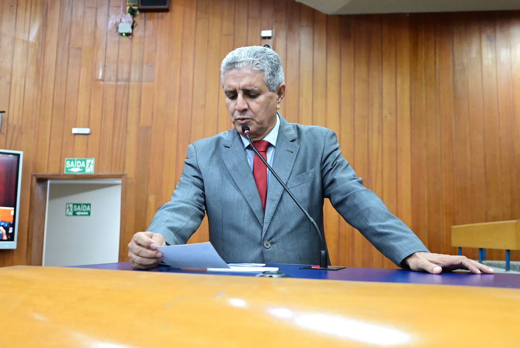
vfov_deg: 36.9
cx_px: 260
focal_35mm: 36
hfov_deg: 53.1
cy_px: 174
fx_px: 520
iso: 6400
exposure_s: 1/250
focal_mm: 24
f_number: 2.8
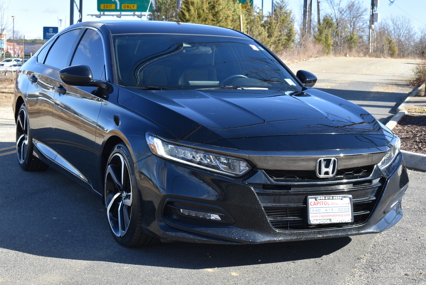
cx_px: 213
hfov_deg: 31.9
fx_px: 746
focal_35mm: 63
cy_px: 142
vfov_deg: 21.6
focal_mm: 42
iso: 220
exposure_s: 1/250
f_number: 8
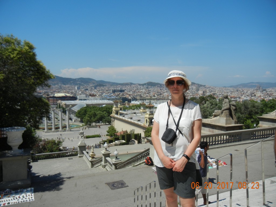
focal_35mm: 30
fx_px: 239
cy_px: 104
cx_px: 138
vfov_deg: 46.8
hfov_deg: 60.0
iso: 160
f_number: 7
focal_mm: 5.4
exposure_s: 1/678
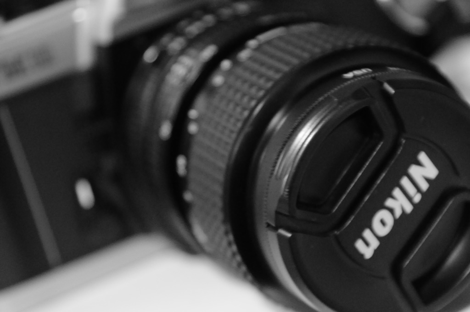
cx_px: 235
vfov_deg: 7.6
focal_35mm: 180
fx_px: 2347
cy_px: 156
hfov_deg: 11.4
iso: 3200
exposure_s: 1/8
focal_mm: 120
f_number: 6
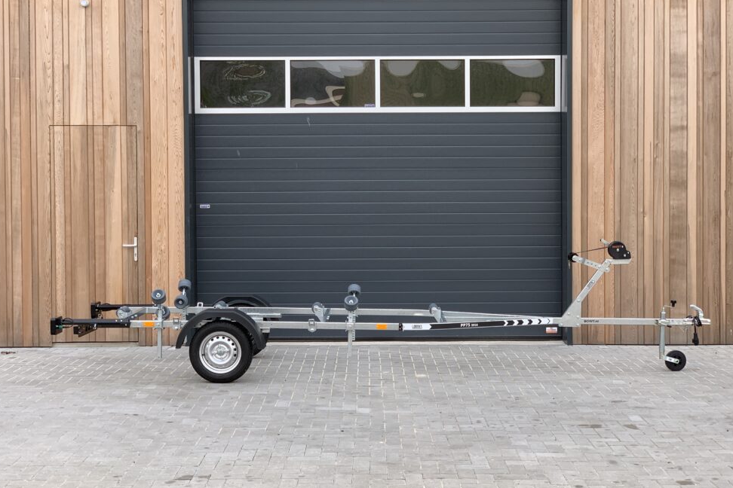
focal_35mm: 57
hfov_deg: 35.1
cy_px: 239
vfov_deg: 23.8
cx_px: 375
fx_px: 1160
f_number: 2.4
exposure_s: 1/121
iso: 16
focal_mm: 6
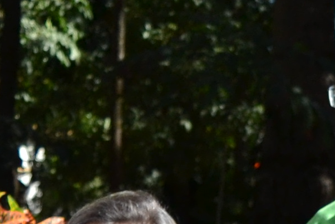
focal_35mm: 287
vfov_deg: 4.6
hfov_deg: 7.2
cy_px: 590
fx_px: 2670
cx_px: 309
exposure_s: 1/2000
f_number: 4
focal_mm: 25
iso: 400
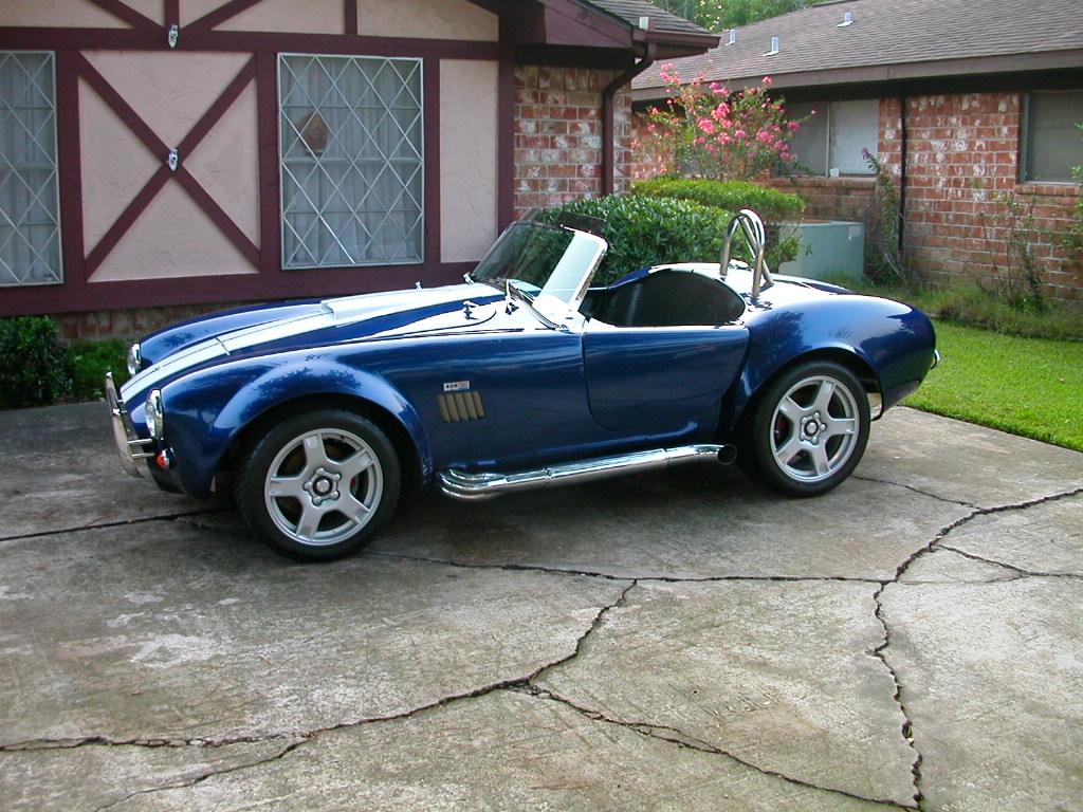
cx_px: 542
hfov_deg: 50.1
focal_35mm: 37
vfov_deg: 38.7
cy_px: 406
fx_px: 1158
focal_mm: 5.6
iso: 100
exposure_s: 1/94.9
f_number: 2.7
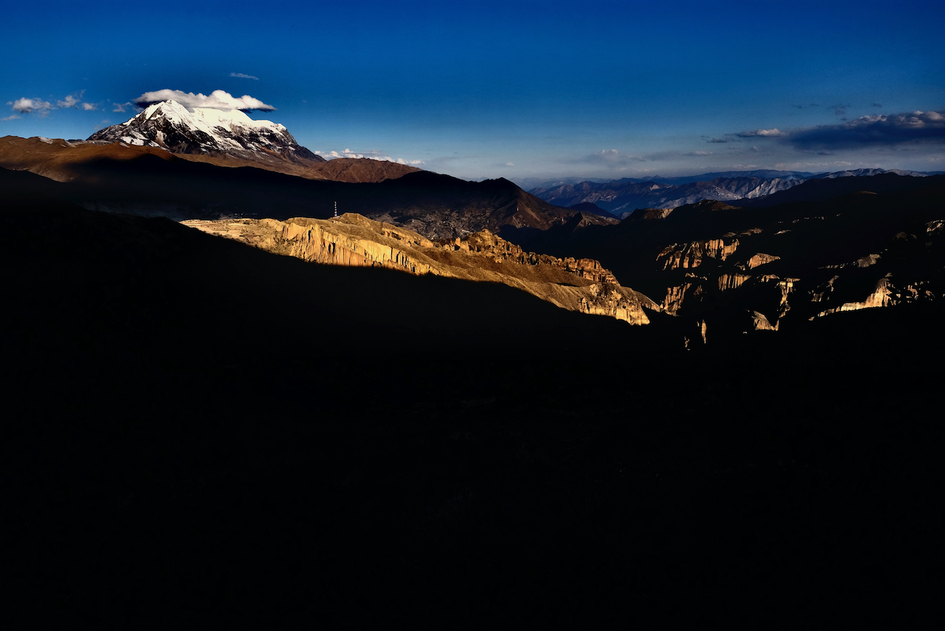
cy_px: 316
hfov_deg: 67.4
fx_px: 709
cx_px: 472
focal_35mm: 27
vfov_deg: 48.0
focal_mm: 18
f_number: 8
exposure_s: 1/600
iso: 200
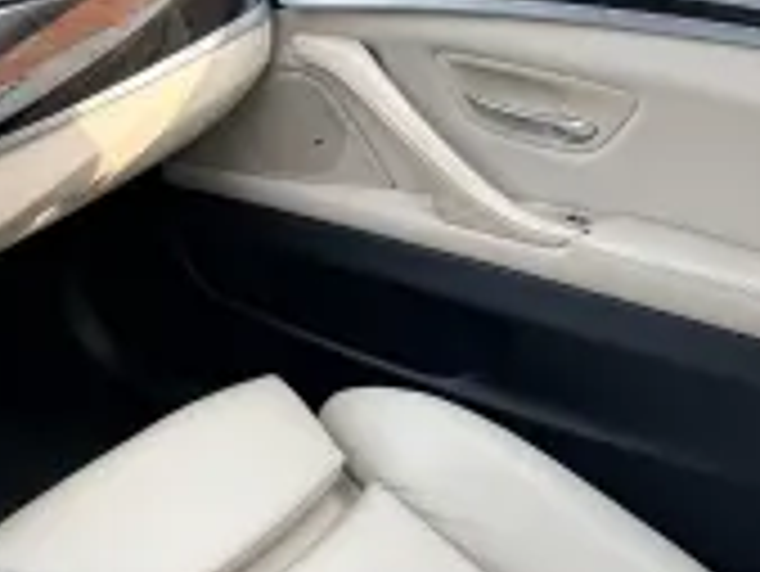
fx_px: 1121
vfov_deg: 28.4
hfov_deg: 34.7
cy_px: 383
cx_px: 36
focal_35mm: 51
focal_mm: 6.76
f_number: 1.78
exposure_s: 1/121
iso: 64
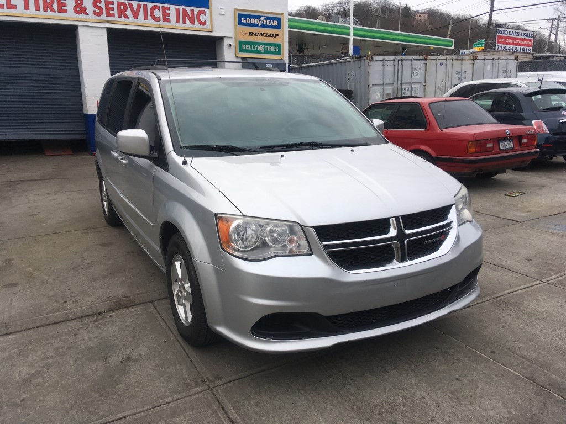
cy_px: 212
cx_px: 283
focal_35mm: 29
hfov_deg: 61.7
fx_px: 474
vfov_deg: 48.2
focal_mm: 4.15
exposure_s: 1/466
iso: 25
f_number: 2.2
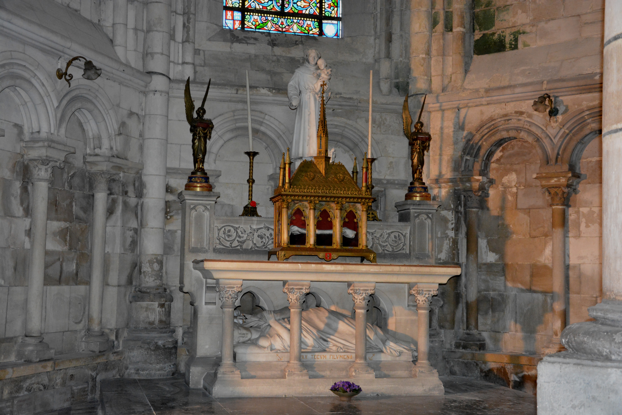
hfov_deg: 38.9
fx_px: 881
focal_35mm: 51
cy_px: 208
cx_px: 311
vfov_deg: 26.5
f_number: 4.2
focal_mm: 34
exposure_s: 1/60
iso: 3200
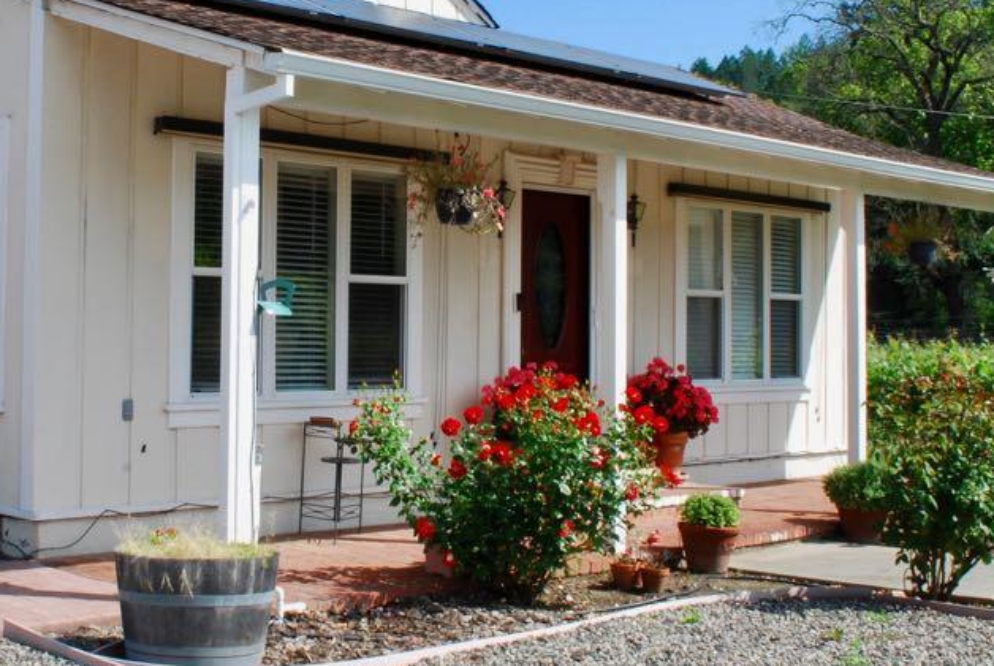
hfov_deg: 35.8
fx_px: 1521
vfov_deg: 24.6
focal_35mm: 55
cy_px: 241
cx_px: 328
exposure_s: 1/20
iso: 100
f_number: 22
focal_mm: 18
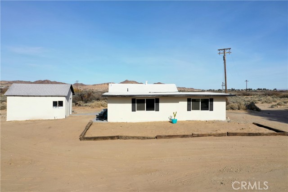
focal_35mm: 28
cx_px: 144
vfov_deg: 46.4
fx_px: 224
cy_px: 96
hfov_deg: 65.5
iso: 100
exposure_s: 1/500
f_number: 6.3
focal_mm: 10.26
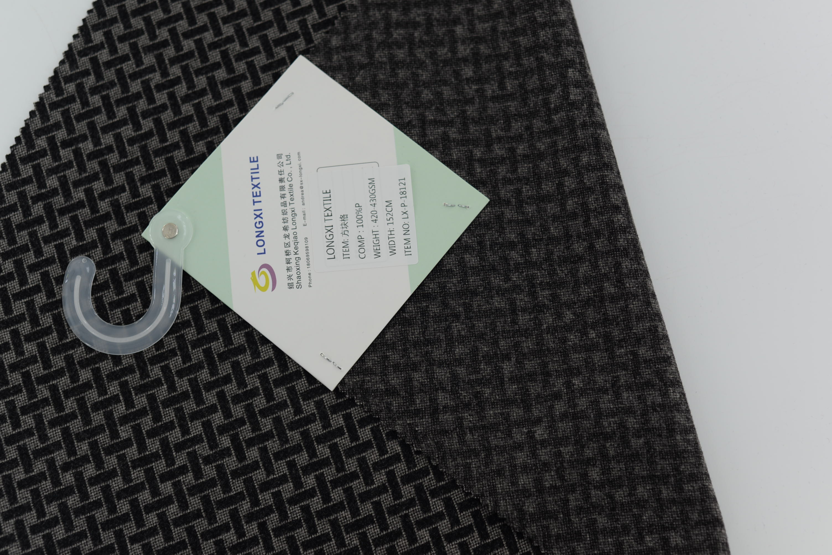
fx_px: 1156
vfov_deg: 27.0
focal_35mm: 50
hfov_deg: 39.6
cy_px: 278
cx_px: 416
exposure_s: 1/200
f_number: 3.5
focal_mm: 50
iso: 100
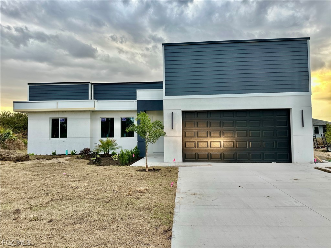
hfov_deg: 71.6
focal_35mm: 24
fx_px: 229
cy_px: 124
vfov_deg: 56.8
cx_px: 166
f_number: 1.78
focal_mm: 6.86
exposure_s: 1/237
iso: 64
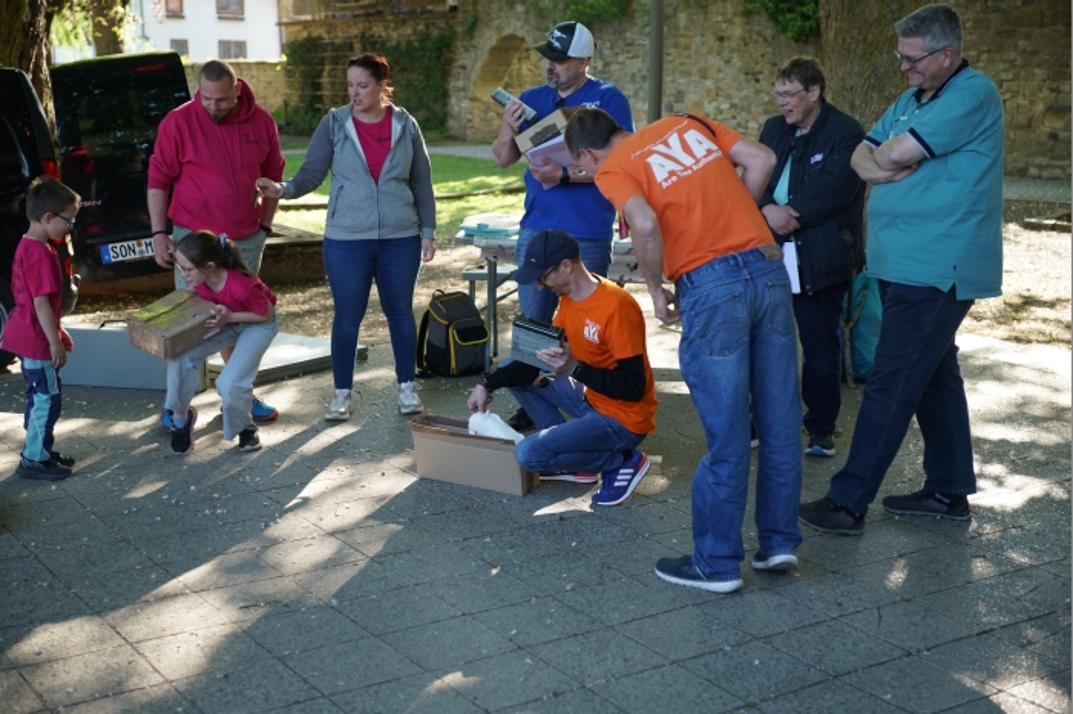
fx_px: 1490
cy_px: 357
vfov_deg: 27.0
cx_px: 536
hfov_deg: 39.6
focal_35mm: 50
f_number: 2.8
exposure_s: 1/400
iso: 400
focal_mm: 50
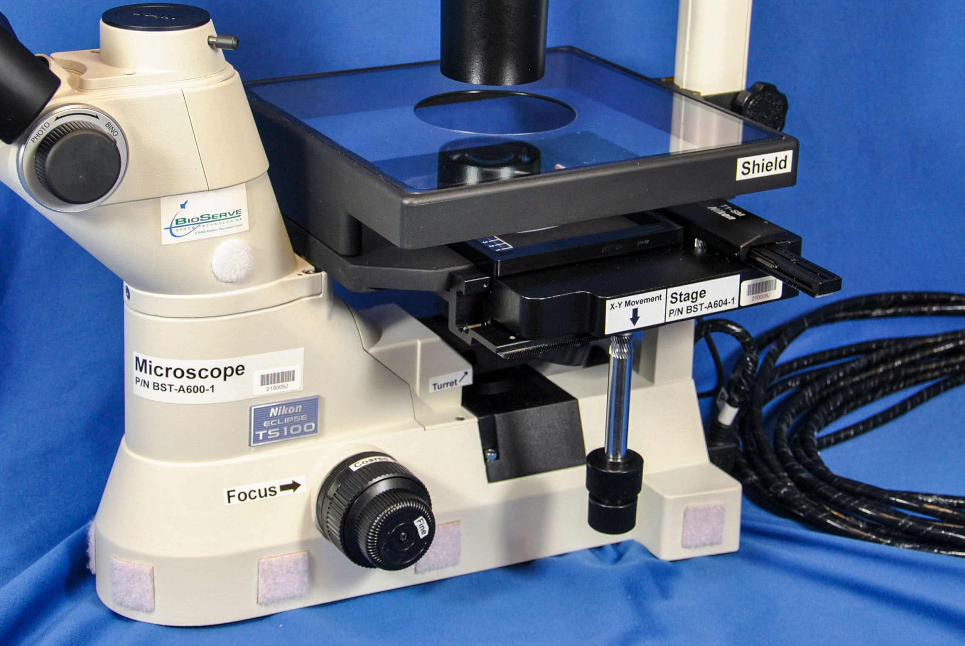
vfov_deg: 19.1
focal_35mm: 71
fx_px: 1905
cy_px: 172
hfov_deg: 28.4
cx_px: 517
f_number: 4
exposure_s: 1/40
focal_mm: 28
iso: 200
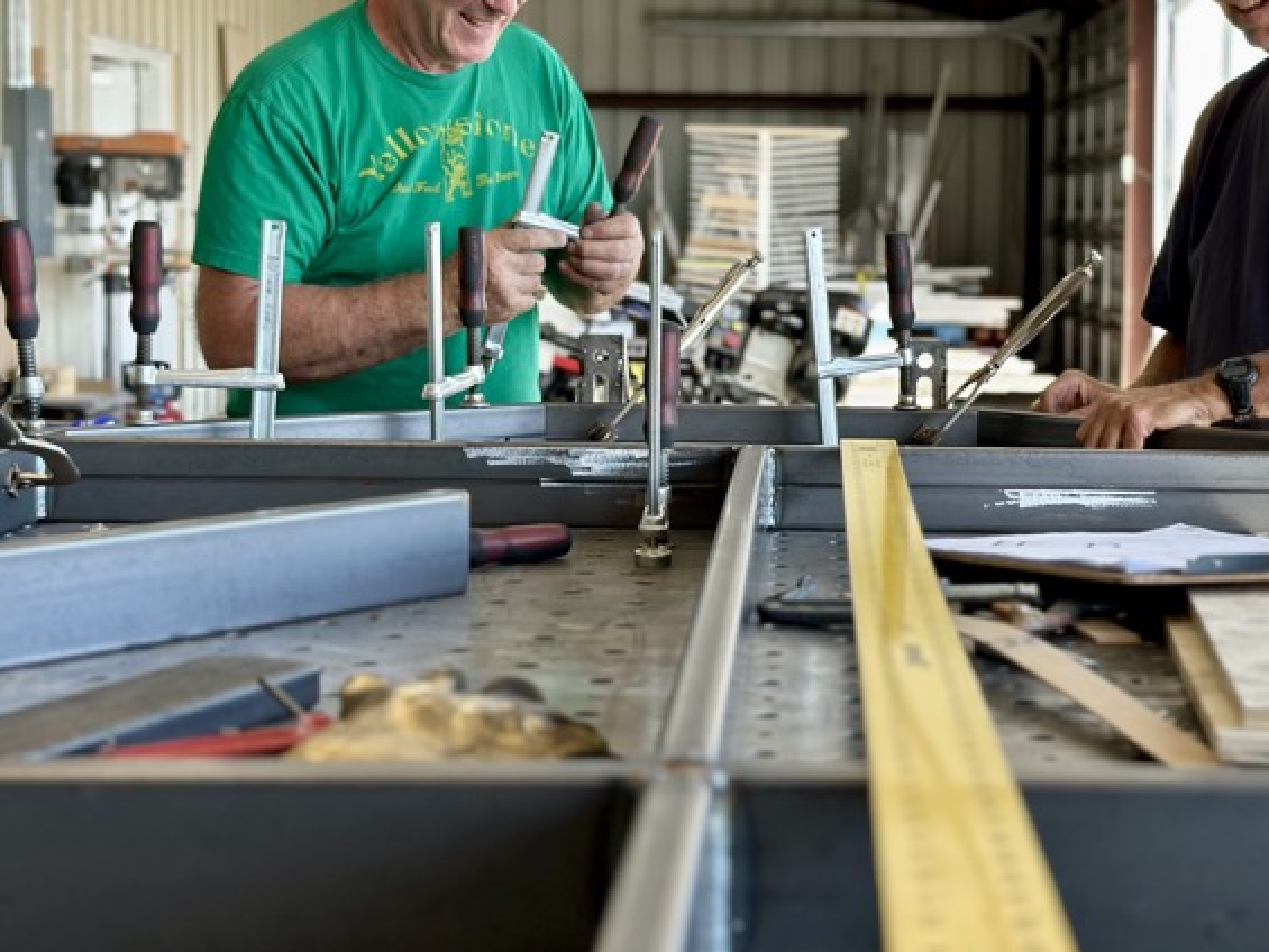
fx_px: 2493
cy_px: 366
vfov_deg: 21.6
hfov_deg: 28.4
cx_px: 818
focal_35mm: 68
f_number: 1.78
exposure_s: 1/431
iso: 80
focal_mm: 6.86
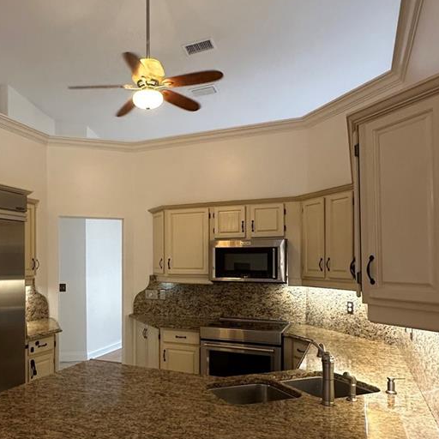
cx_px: 147
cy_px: 260
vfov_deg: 55.3
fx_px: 416
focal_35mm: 29
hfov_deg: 54.5
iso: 320
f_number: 2.2
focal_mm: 2.22
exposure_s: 1/60
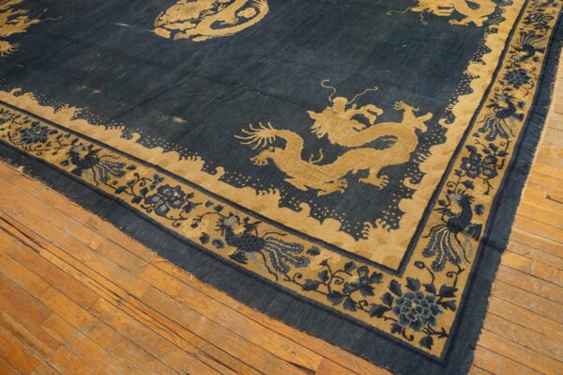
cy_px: 188
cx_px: 282
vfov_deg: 47.9
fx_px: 422
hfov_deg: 67.4
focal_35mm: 27
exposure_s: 1/60
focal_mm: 18
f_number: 4
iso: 1000
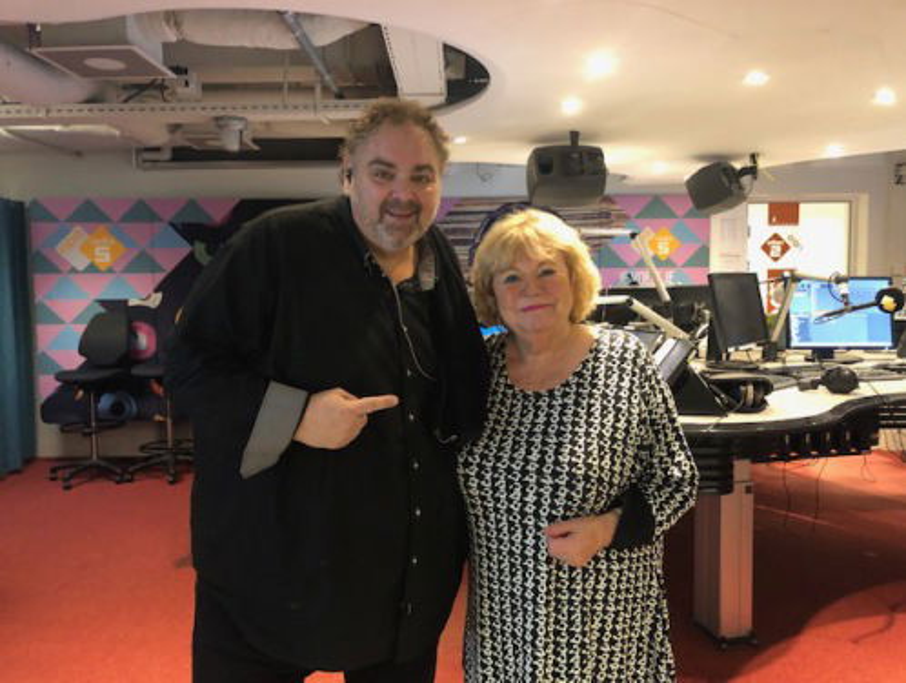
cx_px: 453
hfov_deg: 63.4
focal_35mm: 28
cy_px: 342
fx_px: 734
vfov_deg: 49.9
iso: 100
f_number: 1.8
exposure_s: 1/4
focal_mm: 3.99
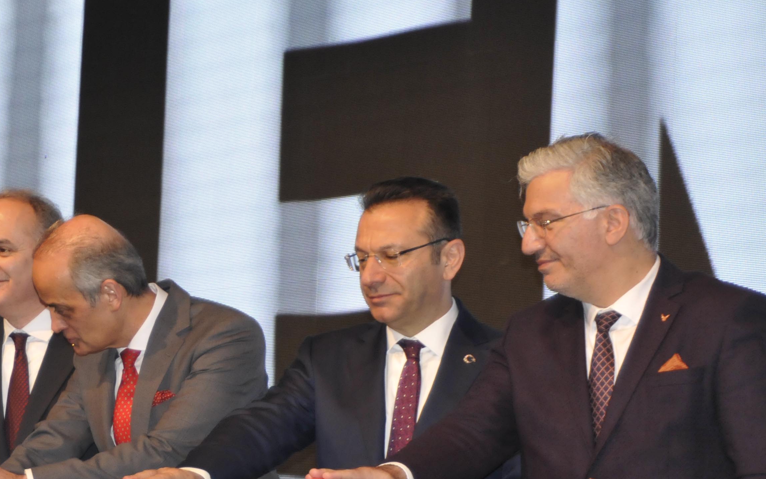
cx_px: 70
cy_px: 333
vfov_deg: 9.2
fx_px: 2964
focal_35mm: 142
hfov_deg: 14.6
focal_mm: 50
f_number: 4.8
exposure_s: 1/250
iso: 800
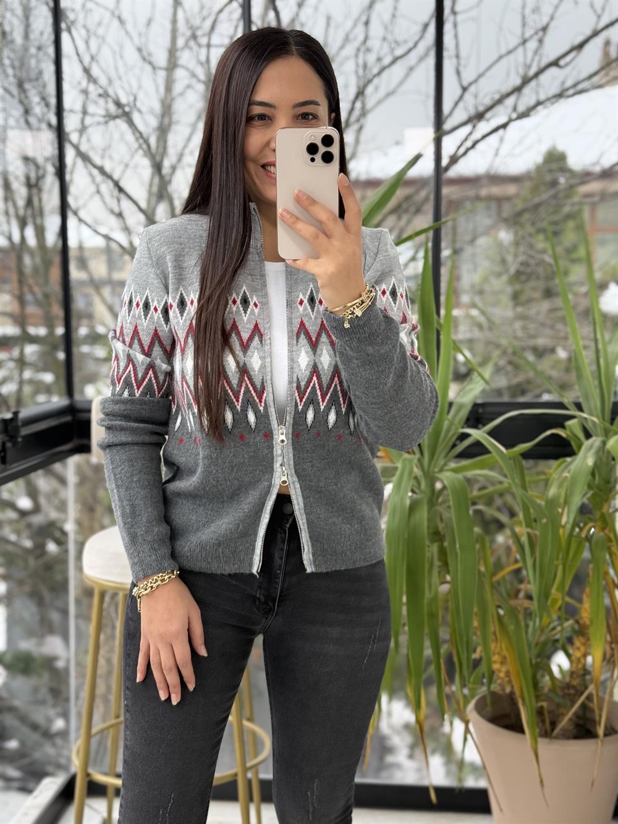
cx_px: 309
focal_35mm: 48
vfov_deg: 39.7
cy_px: 412
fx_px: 1142
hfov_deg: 30.3
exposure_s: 1/195
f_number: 1.78
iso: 100
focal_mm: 6.76
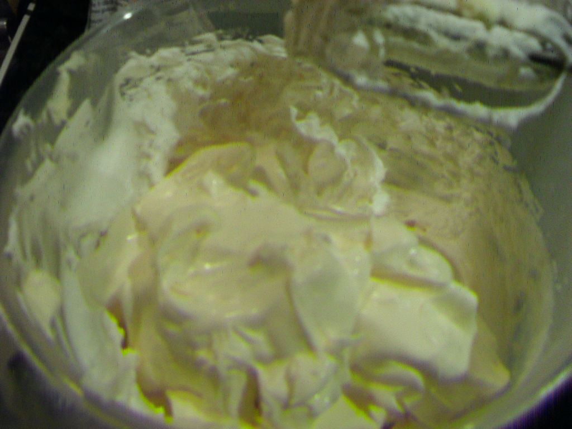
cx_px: 286
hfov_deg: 52.6
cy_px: 214
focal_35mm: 35
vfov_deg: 40.7
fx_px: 578
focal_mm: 6.3
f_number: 3.2
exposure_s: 1/15
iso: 240
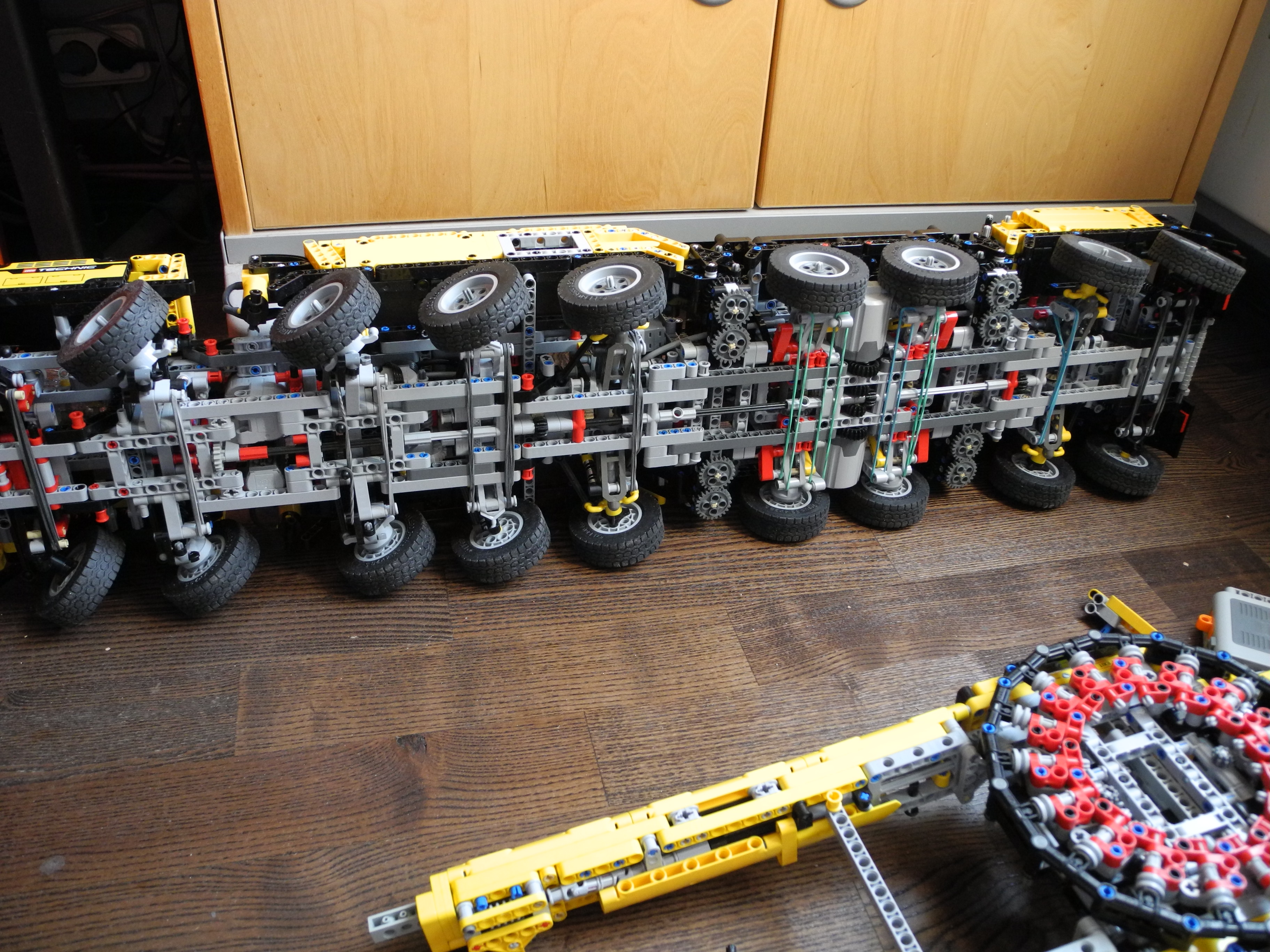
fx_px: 1027
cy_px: 476
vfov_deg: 49.7
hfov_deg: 63.4
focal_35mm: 28
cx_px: 635
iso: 400
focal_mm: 6
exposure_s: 1/30
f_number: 2.8
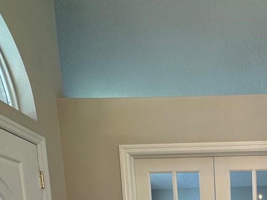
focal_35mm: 43
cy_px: 293
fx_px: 332
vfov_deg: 25.8
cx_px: 256
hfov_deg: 39.6
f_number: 2.2
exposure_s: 1/120
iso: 160
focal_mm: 2.22
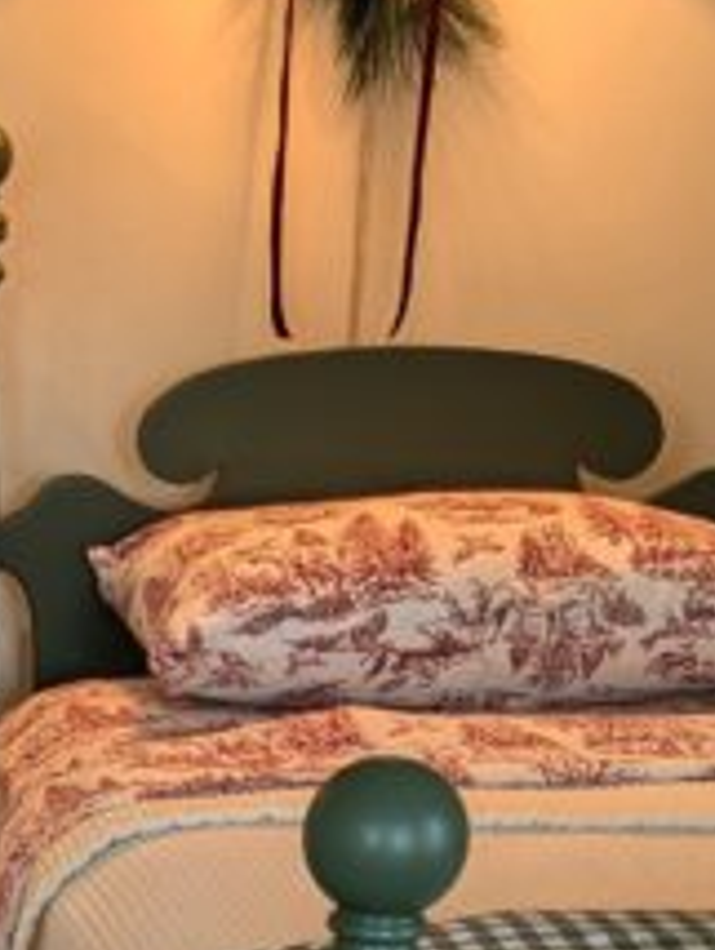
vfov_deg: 16.7
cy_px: 1003
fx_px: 3161
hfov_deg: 12.5
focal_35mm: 115
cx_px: -238
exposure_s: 1/60.2
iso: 22
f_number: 1.68
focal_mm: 6.9
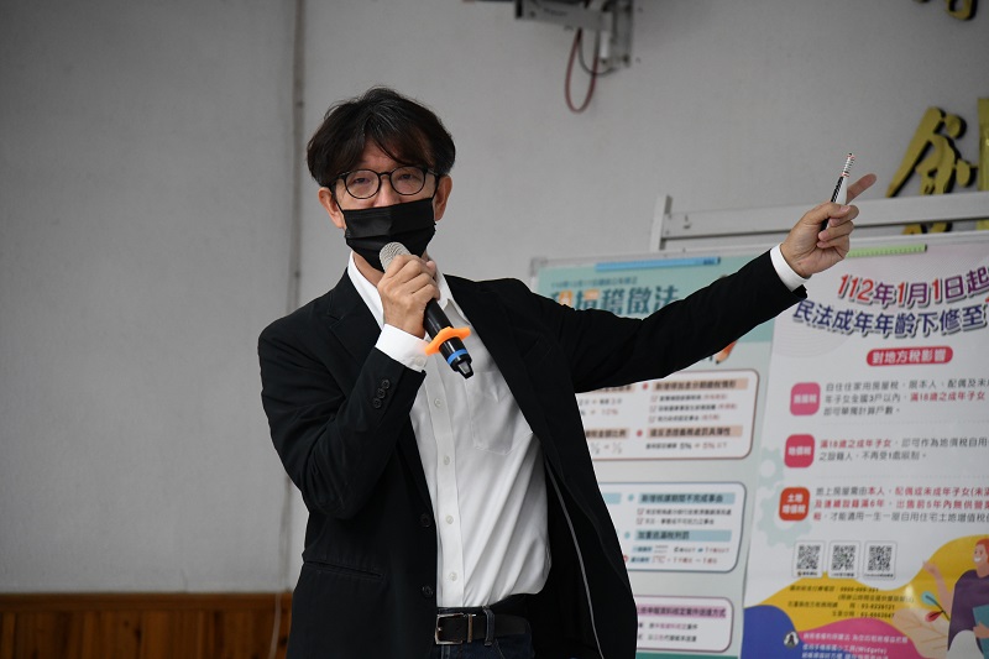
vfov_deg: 11.4
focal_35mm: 120
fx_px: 3296
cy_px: 330
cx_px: 494
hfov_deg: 17.1
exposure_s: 1/160
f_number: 4
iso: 3200
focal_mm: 120
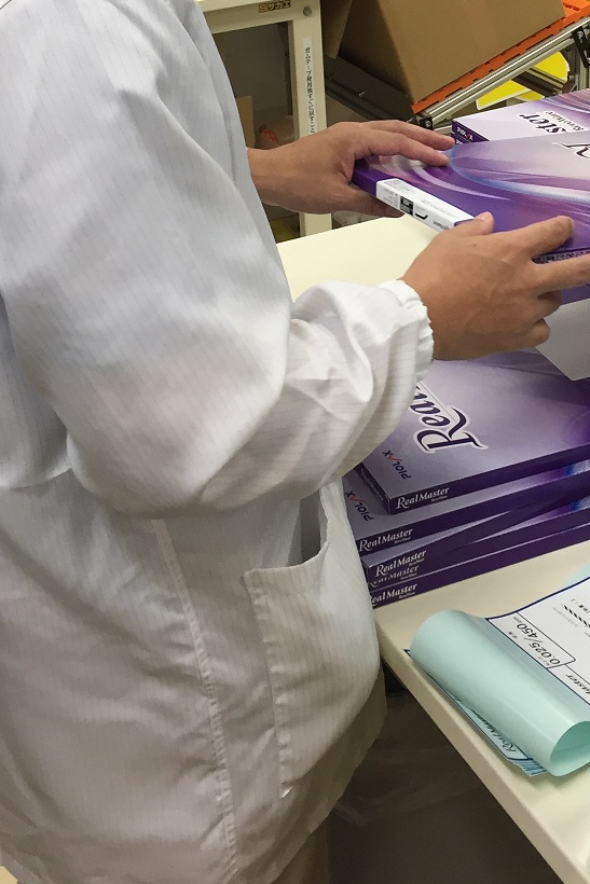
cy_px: 103
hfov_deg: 22.5
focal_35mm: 60
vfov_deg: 31.9
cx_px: 403
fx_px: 1474
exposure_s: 1/40
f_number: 2.2
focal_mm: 4.15
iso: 32
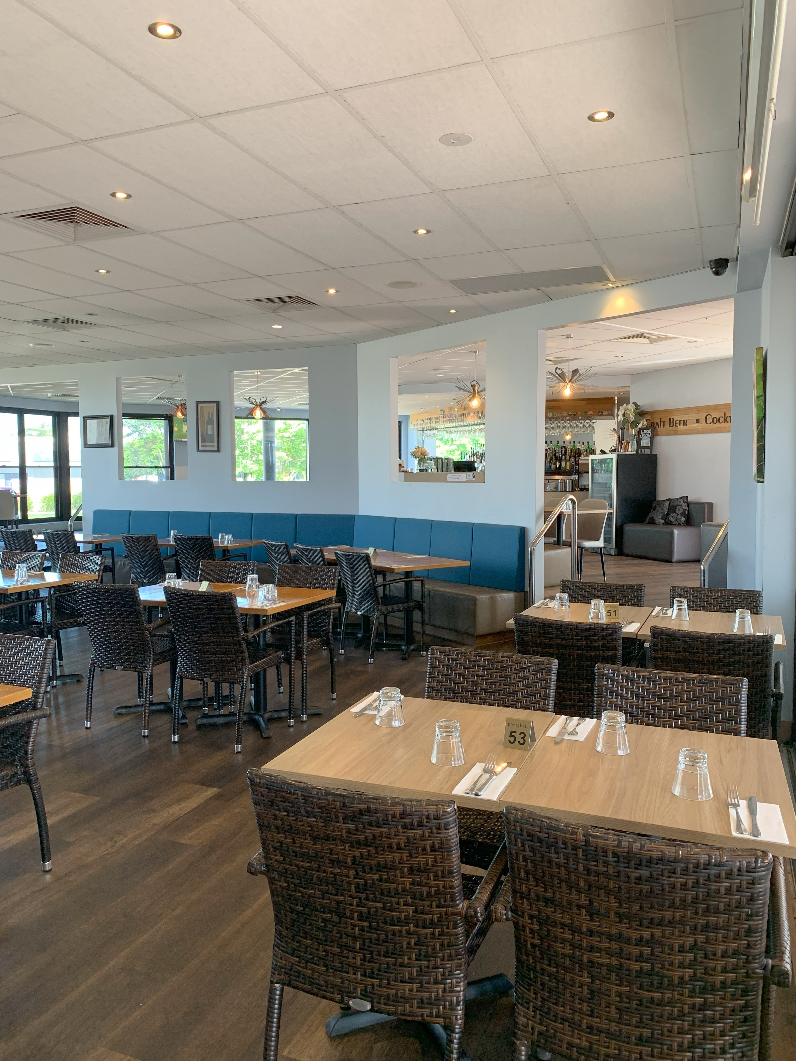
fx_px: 797
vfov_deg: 67.3
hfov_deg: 53.1
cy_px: 530
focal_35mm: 26
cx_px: 398
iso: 64
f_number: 1.8
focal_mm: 4.25
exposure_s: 1/50
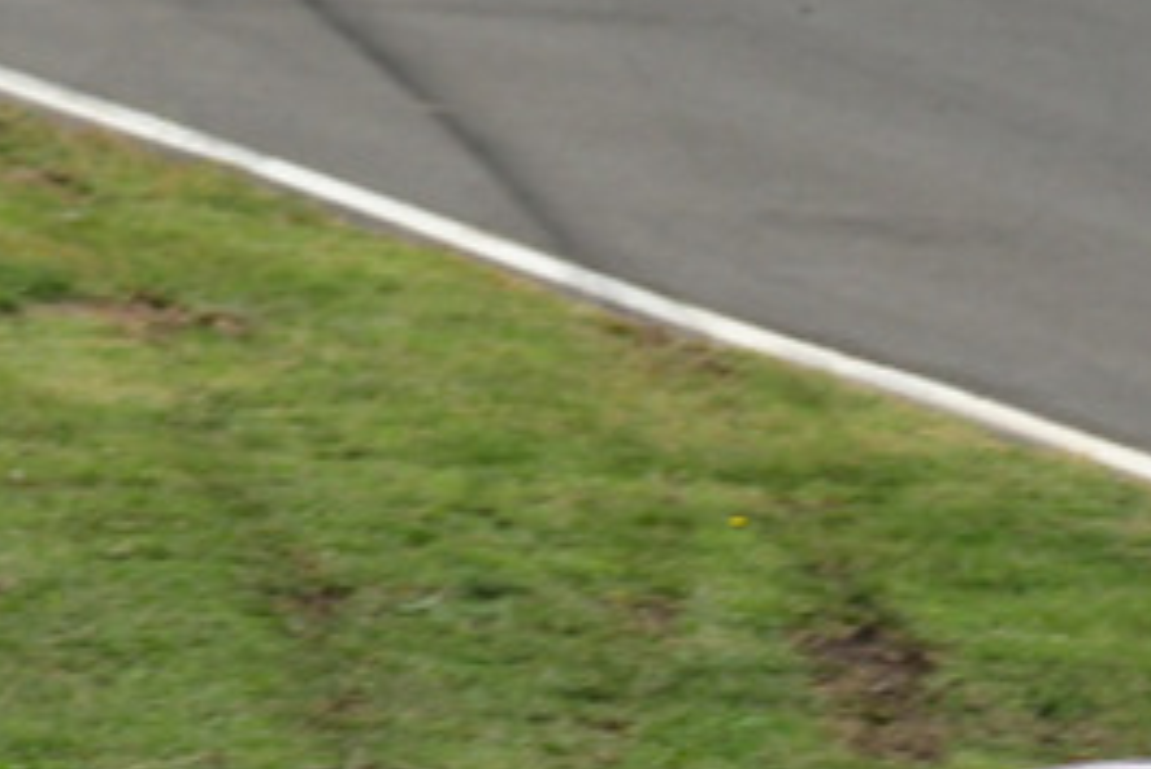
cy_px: 791
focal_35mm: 2086
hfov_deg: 1.0
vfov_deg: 0.7
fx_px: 66728
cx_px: 1068
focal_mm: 460
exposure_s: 1/640
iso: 1000
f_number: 11
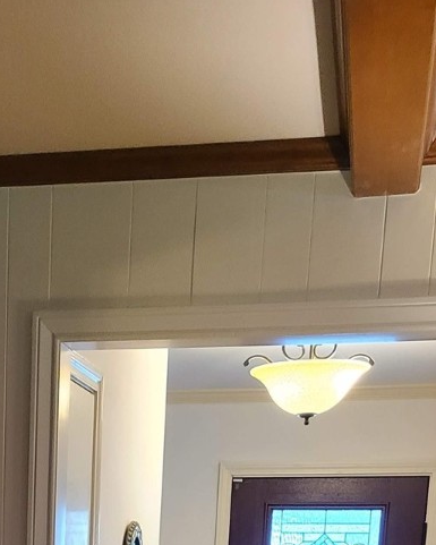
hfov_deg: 18.4
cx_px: -6
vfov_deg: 20.0
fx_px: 1306
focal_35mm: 81
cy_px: 841
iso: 400
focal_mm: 5.4
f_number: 1.8
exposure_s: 1/40
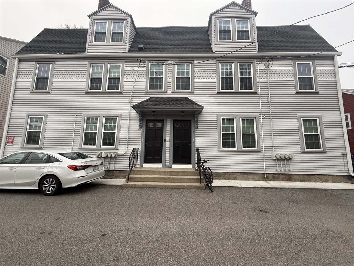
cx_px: 177
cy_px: 133
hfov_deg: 102.1
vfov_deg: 85.7
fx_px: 143
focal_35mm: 14
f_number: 2.2
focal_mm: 2.22
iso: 50
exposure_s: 1/270
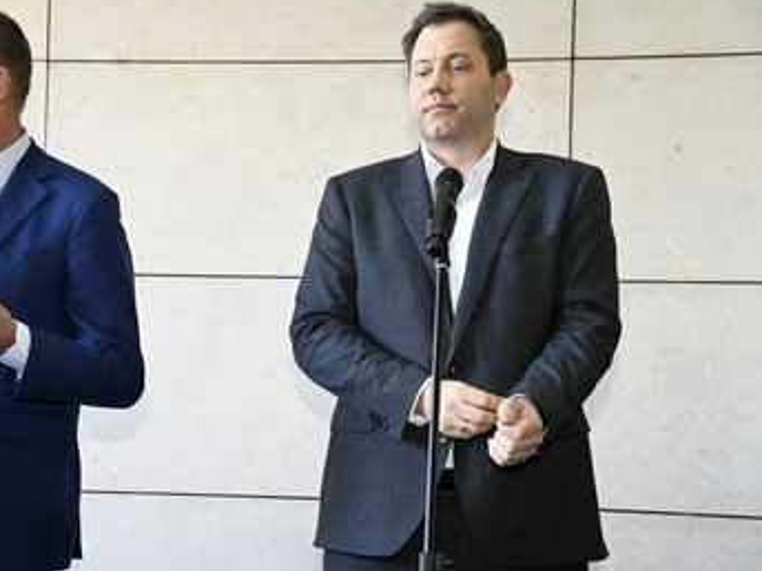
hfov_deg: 26.6
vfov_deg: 20.2
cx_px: 280
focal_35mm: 73
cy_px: 303
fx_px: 1607
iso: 4000
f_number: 4.5
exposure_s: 1/250
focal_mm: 58
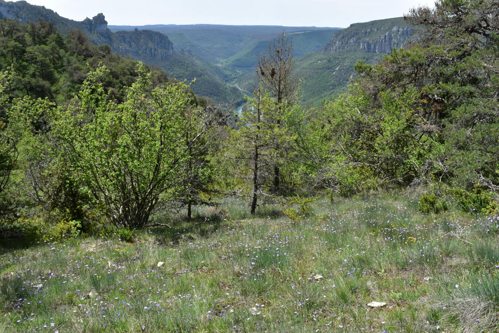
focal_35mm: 27
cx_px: 250
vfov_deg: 47.9
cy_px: 166
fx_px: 374
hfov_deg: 67.4
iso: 400
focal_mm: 18
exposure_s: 1/80
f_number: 22
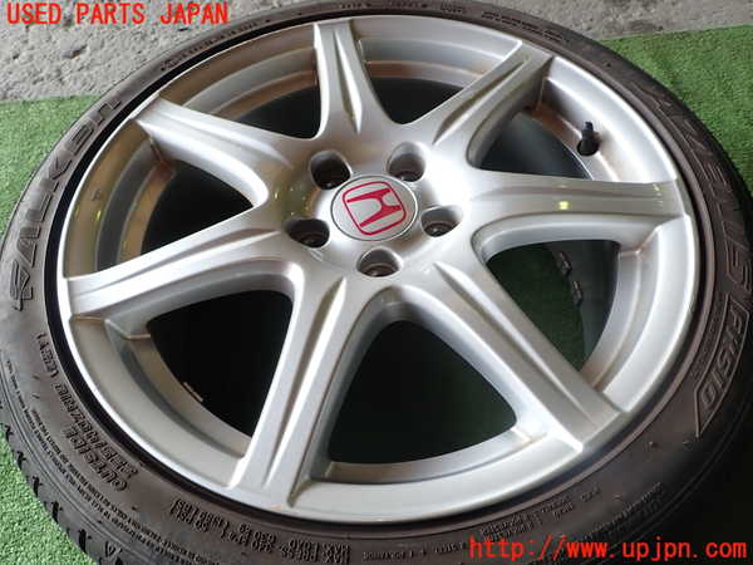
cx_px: 376
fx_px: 544
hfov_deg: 69.4
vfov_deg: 54.9
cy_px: 282
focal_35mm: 25
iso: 100
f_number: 2.8
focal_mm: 4.5
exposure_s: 1/60
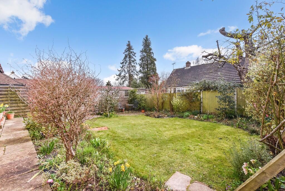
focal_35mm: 14
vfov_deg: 81.3
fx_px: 111
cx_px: 142
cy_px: 96
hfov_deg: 104.2
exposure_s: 1/640
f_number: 9
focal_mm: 14
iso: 640
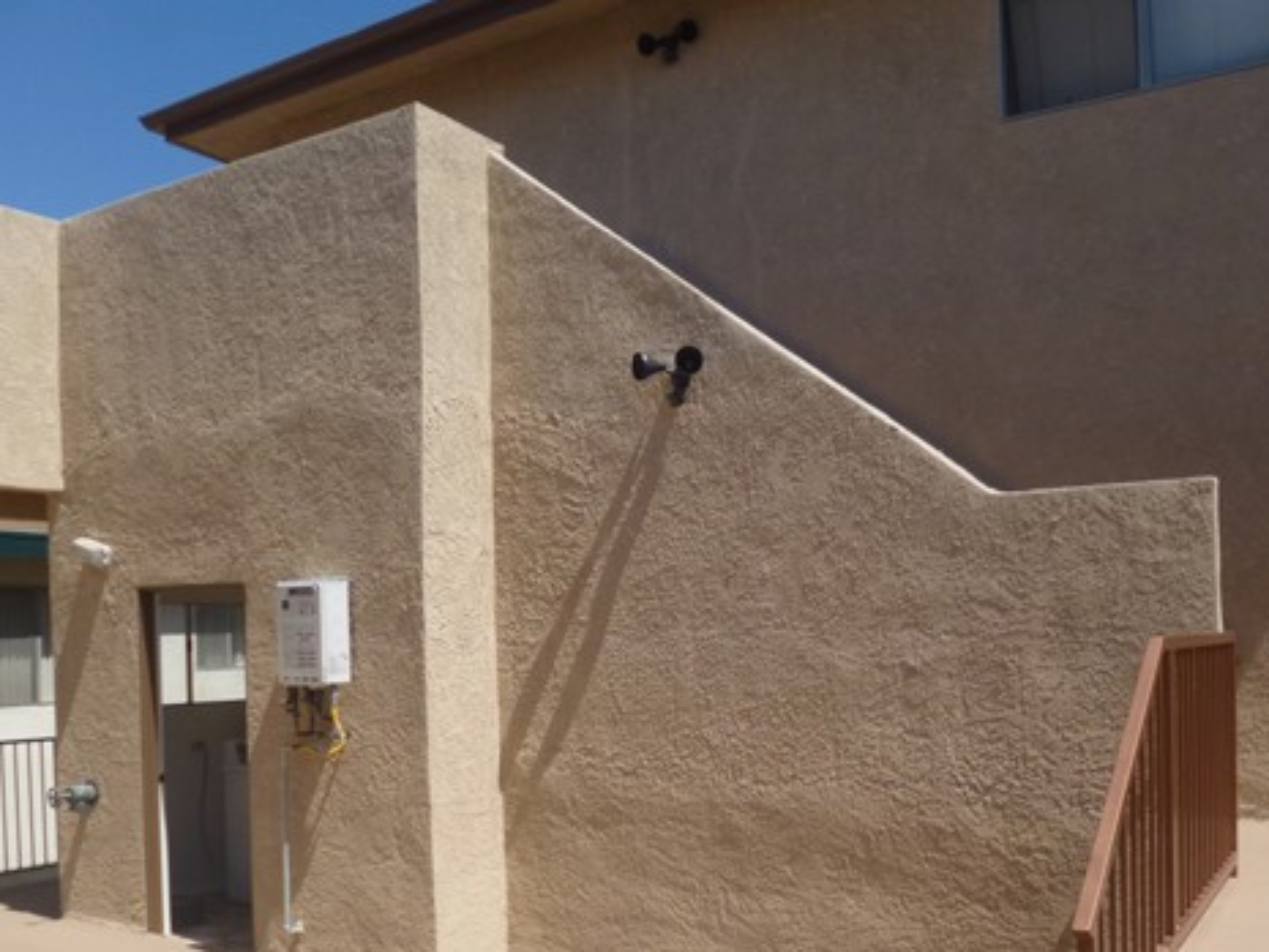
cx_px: 737
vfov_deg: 42.4
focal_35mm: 33
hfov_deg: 55.1
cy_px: 633
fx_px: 1210
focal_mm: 4.3
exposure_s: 1/200
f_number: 9
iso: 100
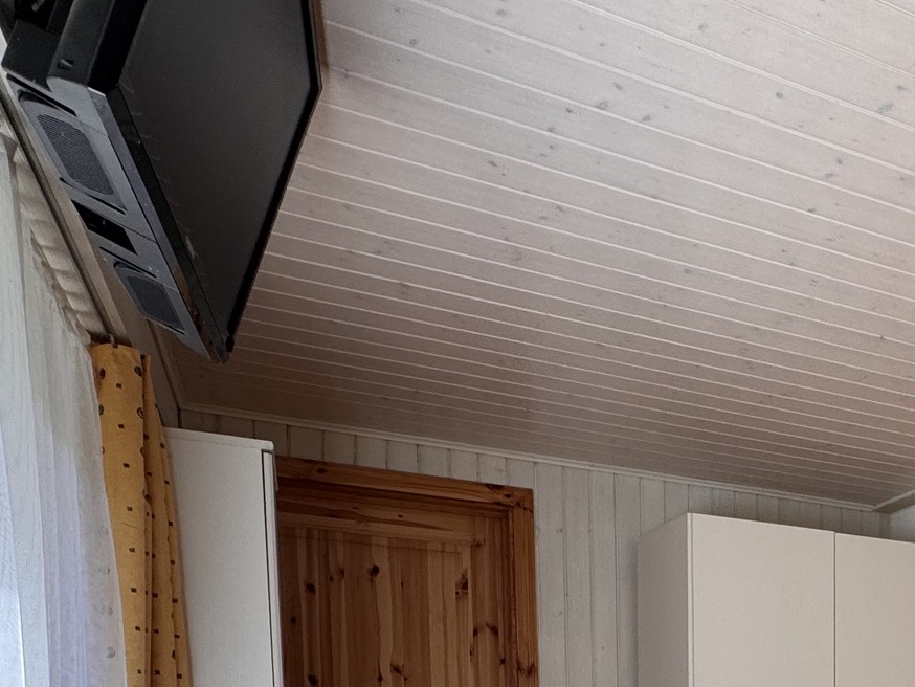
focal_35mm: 41
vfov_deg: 29.7
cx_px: 997
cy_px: 844
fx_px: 1084
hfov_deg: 38.3
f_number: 2.2
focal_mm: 2.22
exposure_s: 1/99
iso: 64
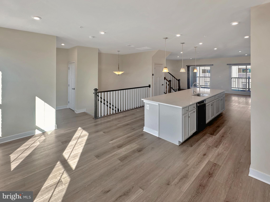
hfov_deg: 102.1
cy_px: 101
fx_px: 109
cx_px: 135
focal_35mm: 14
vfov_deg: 85.7
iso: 50
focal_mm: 2.22
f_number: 2.2
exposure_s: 1/120
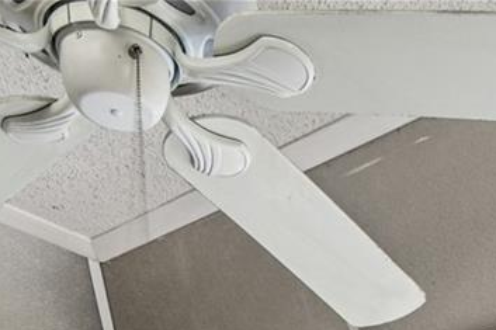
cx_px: 549
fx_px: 936
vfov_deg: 14.6
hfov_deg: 27.1
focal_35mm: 68
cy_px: 747
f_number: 7.1
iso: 100
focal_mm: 10
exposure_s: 1/3.33
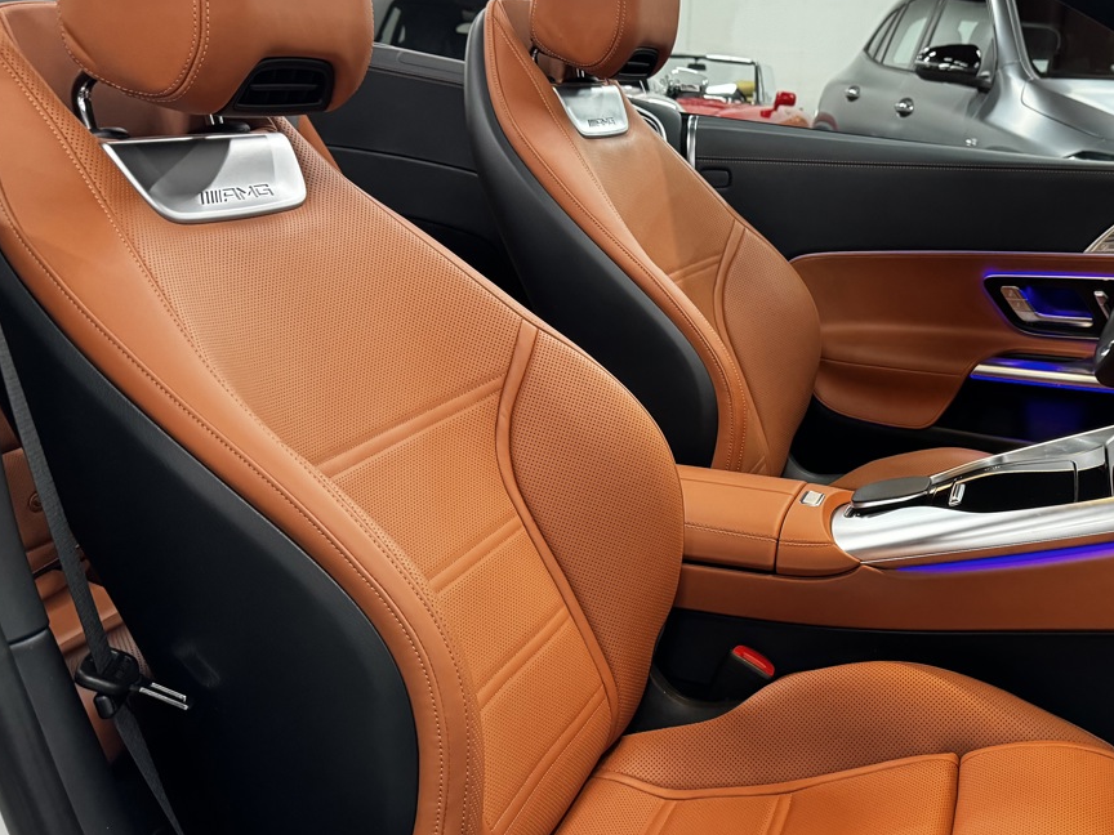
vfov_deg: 35.9
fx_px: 1287
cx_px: 766
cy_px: 445
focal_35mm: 40
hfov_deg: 45.9
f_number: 1.78
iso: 640
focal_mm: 6.86
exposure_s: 1/60
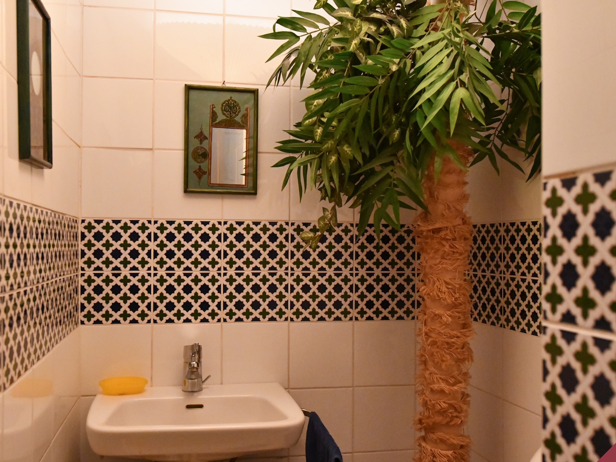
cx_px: 271
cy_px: 247
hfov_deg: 52.5
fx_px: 623
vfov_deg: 40.7
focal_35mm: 35
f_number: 5
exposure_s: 1/100
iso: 8000
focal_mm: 24
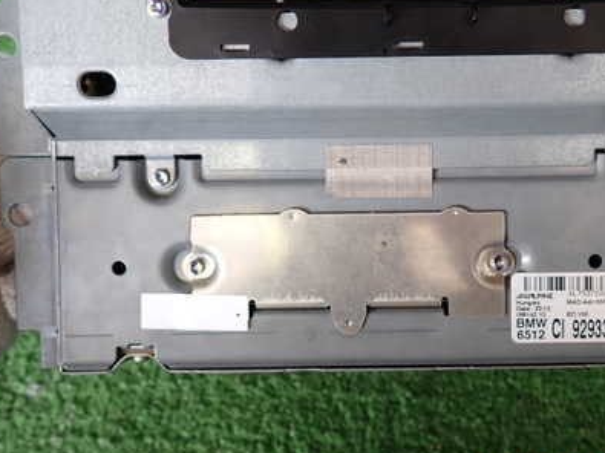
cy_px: 156
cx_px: 363
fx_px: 664
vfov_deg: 37.4
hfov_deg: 48.7
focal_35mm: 38
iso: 100
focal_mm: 4.5
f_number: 2
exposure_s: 1/100
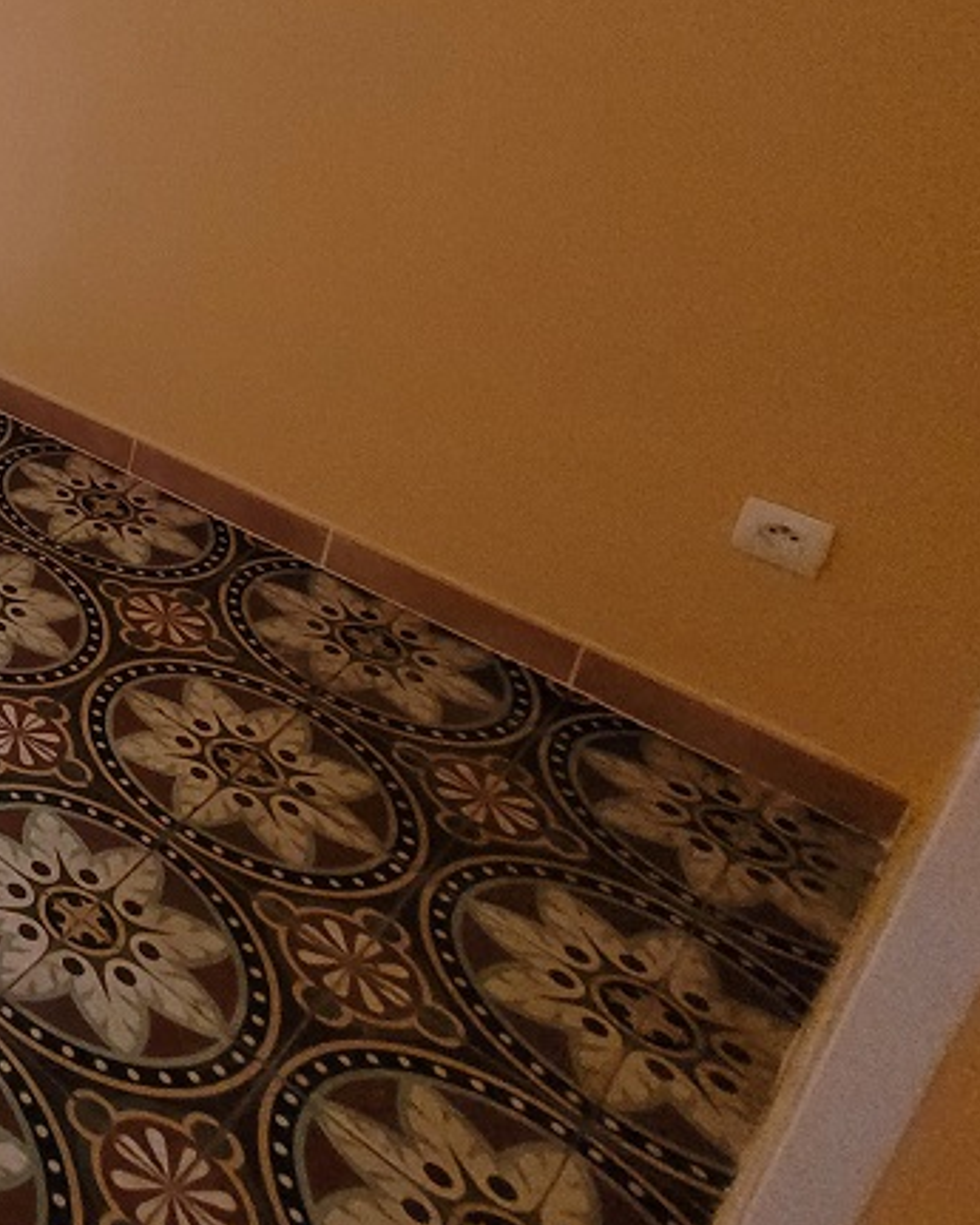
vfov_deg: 47.7
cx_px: -599
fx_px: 1196
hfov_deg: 26.2
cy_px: 85
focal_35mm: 33
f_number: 2.2
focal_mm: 1.74
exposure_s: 1/33
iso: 500
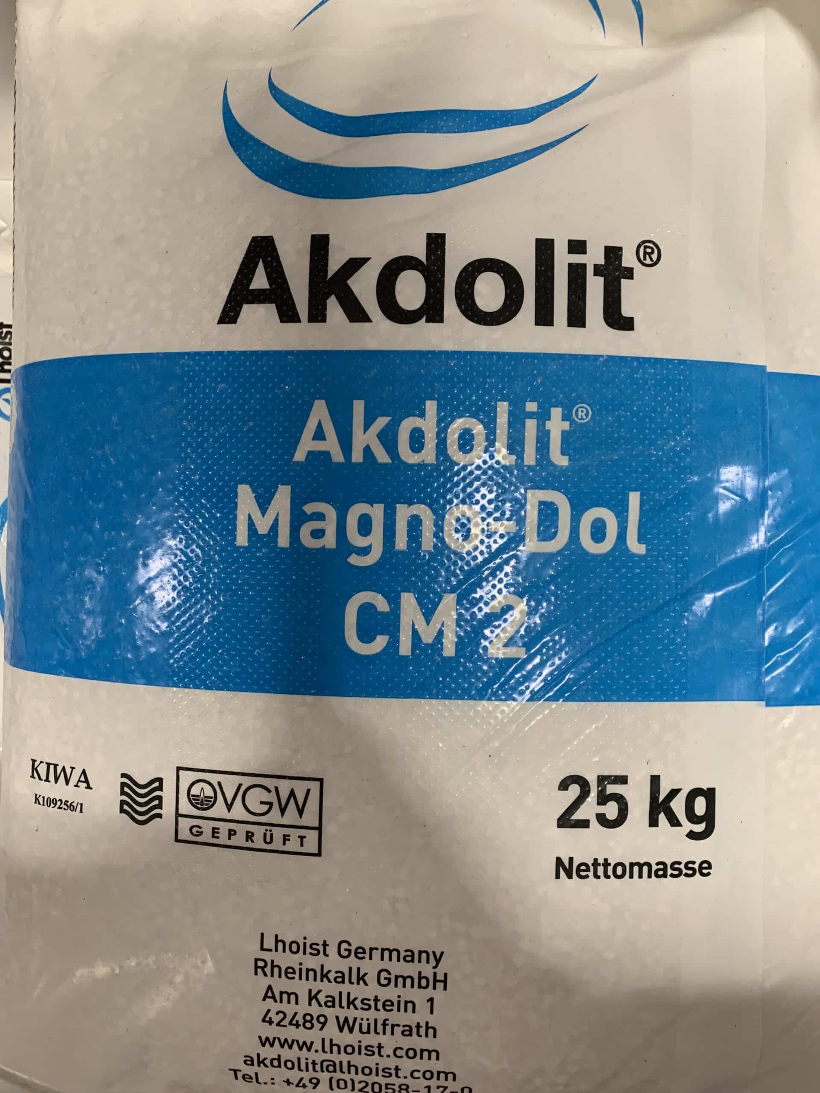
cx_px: 410
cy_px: 546
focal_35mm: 26
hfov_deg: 53.1
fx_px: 821
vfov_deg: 67.3
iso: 100
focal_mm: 4.25
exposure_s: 1/67
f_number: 1.8
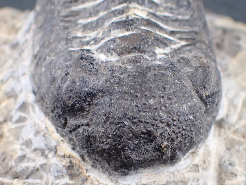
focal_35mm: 95
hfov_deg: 20.6
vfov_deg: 15.5
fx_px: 675
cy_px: 124
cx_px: 142
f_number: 2.3
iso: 100
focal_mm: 5.5
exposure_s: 1/125
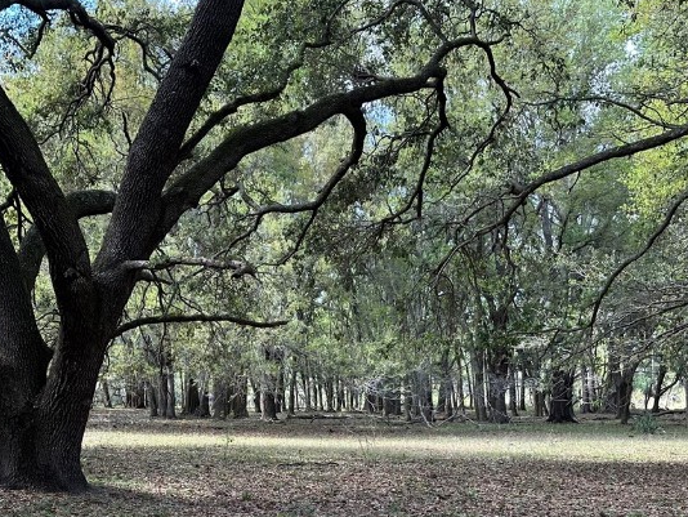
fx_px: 915
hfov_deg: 40.6
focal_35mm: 46
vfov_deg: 30.9
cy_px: 400
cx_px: 215
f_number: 1.78
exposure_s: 1/373
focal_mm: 6.86
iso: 80
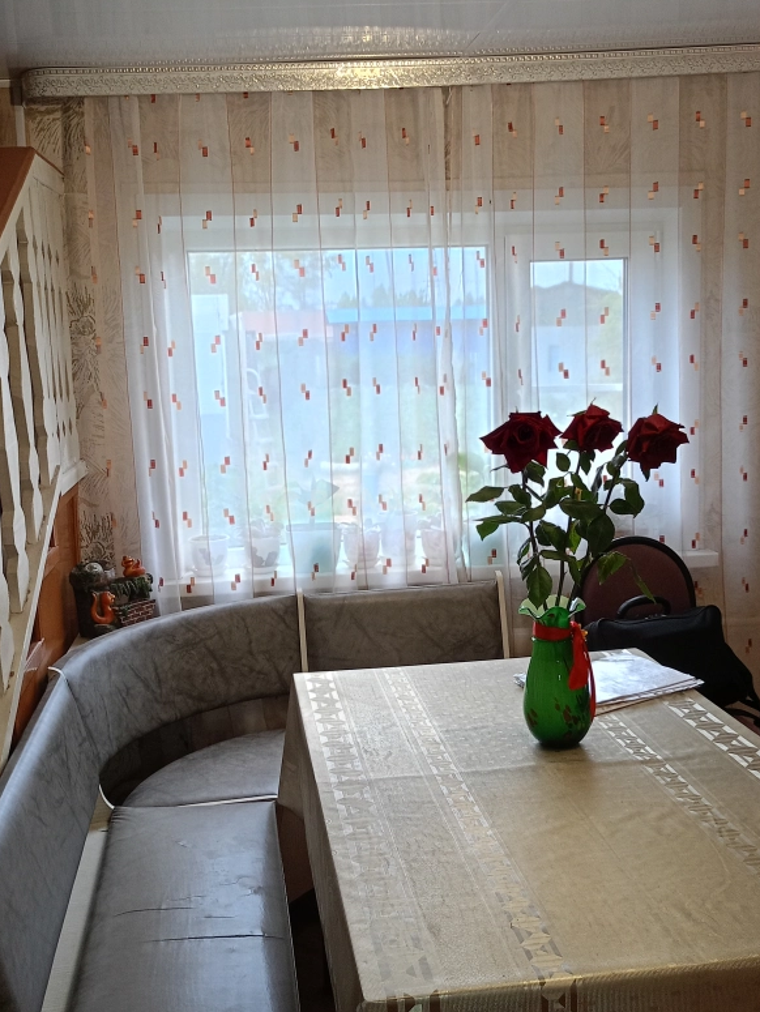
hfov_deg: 36.8
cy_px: 499
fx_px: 1141
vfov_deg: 47.8
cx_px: 356
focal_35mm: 39
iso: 523
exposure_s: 1/50
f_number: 1.79
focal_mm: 4.7
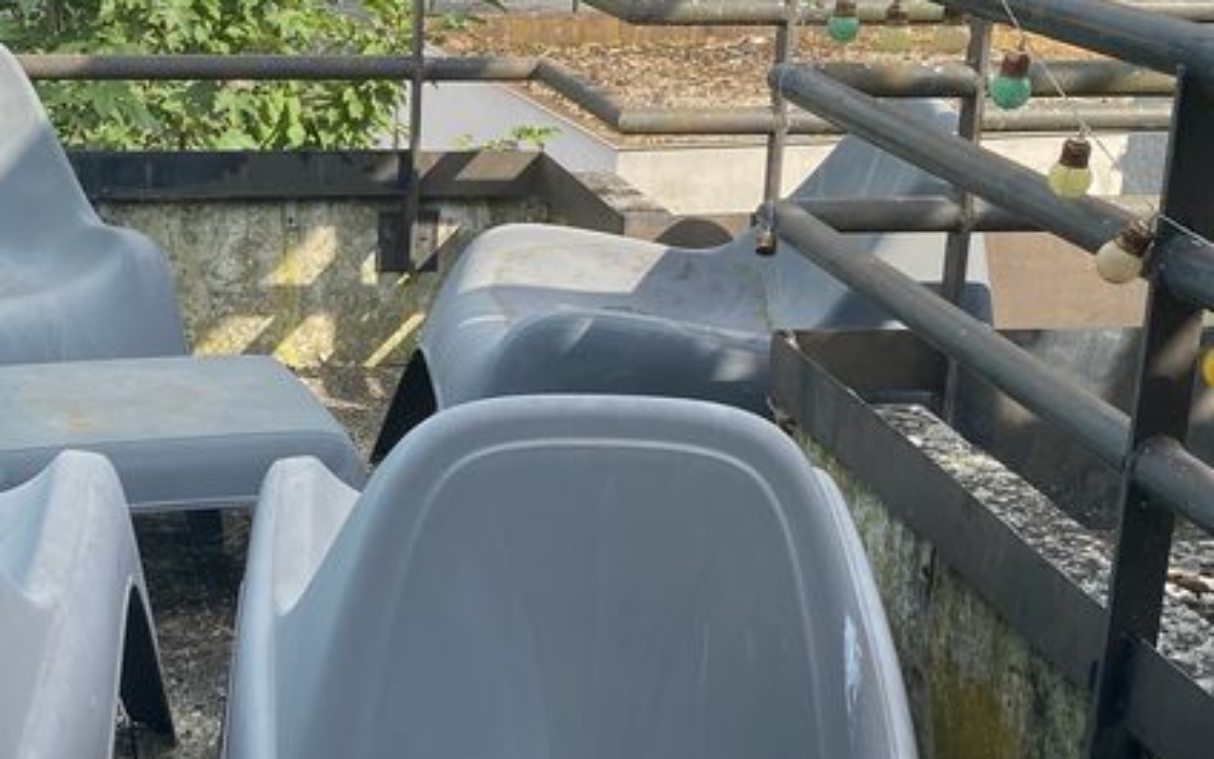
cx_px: 364
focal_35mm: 65
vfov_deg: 20.0
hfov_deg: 31.2
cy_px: 352
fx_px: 2151
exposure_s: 1/949
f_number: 1.8
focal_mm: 4.25
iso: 32
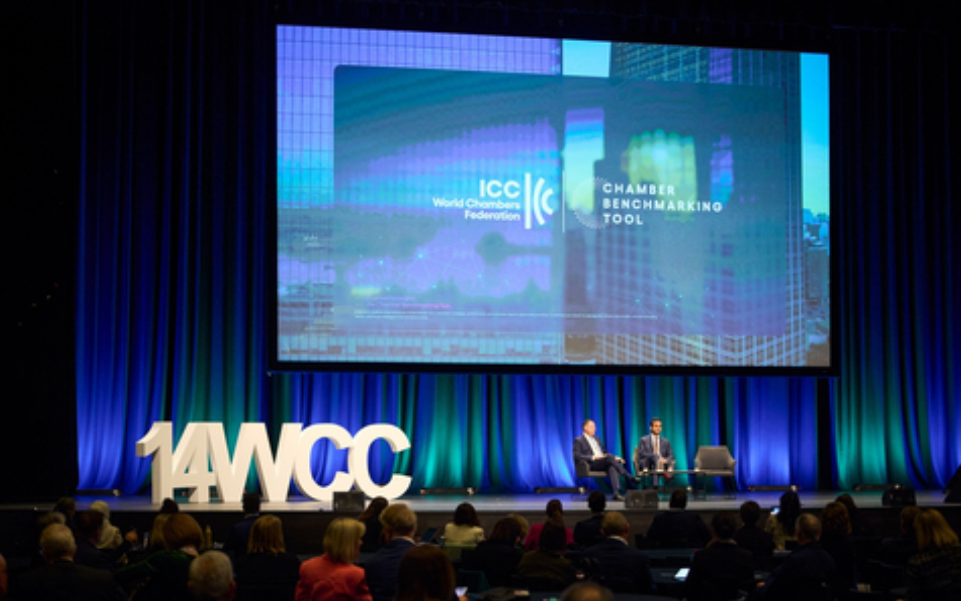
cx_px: 477
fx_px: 1886
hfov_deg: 28.6
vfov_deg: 18.1
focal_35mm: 72
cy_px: 284
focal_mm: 70
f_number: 2.8
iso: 2500
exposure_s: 1/200
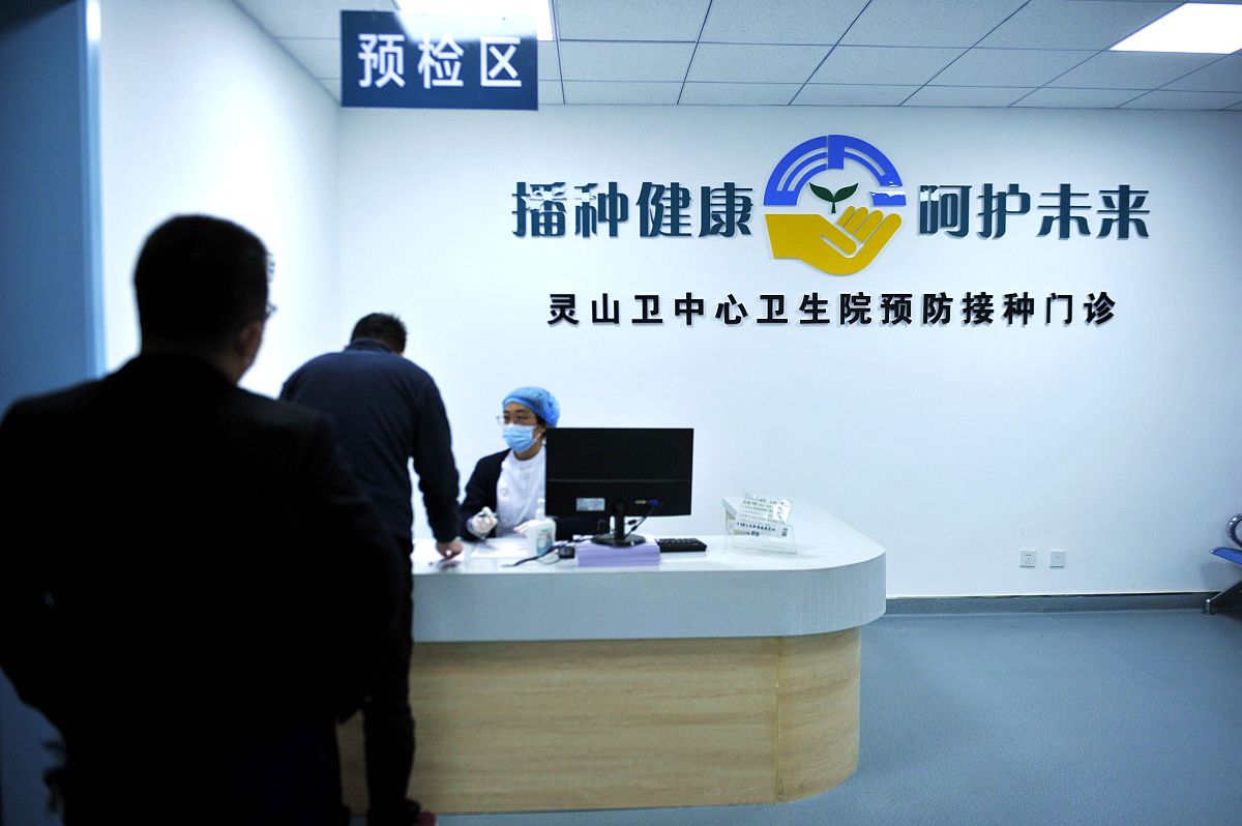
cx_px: 621
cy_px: 413
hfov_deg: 65.5
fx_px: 965
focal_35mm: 28
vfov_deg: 46.3
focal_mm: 28
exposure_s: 1/800
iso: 1250
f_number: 3.2
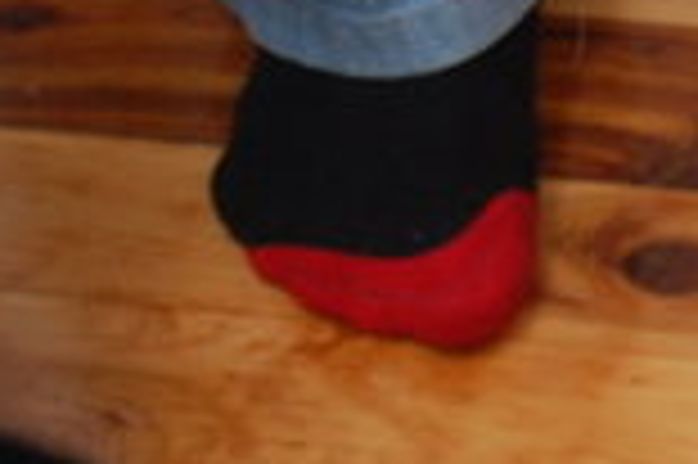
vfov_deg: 4.8
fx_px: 5520
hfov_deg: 7.0
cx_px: 1423
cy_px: 748
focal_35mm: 285
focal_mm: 46
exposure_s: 1/60
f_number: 5.3
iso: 720
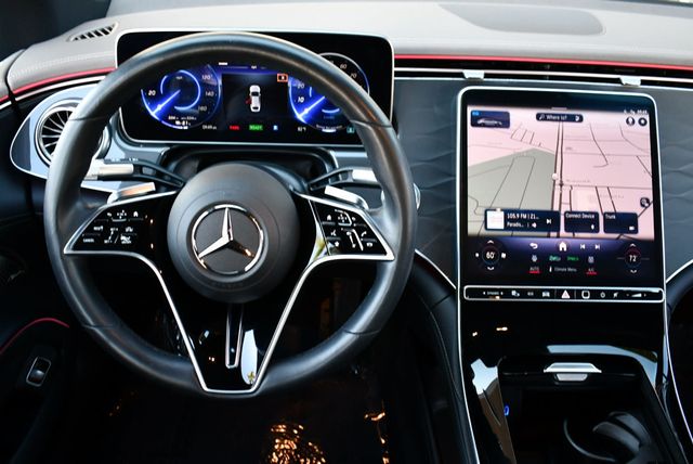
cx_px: 346
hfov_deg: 53.1
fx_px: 694
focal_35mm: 36
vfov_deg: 36.9
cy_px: 232
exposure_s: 1/125
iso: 800
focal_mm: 18
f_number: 3.5
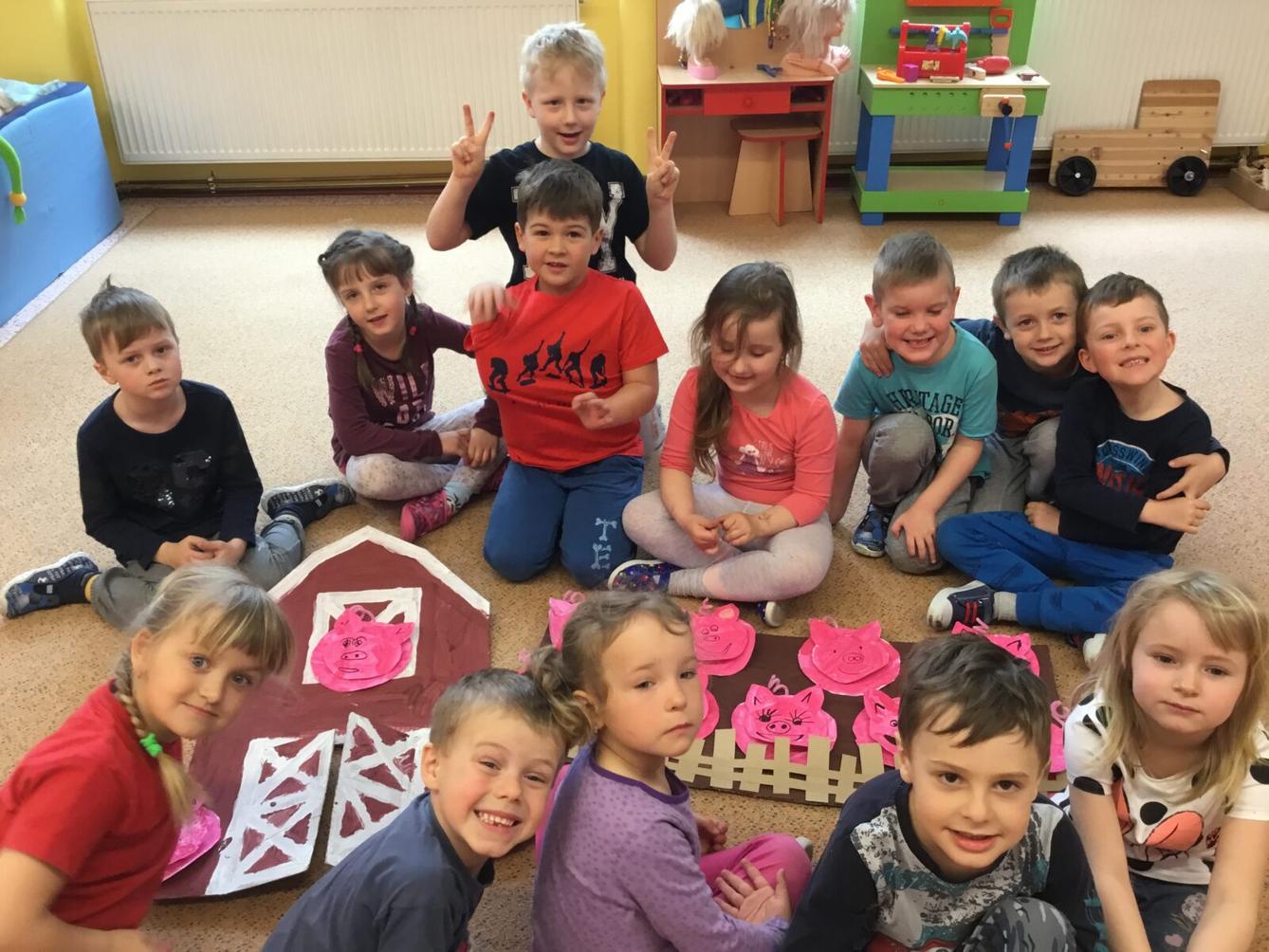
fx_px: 1137
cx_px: 634
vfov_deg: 45.5
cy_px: 476
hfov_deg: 58.3
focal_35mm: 31
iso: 80
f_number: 2.4
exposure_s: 1/33
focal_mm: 3.3
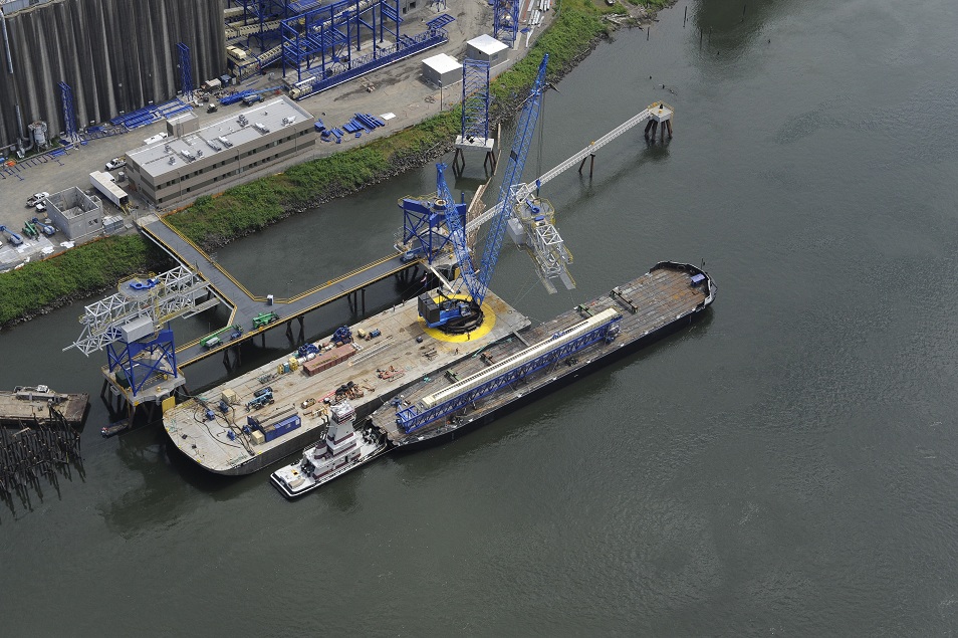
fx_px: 1862
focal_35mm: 70
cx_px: 479
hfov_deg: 28.9
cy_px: 319
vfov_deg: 19.4
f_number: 11
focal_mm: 70
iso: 800
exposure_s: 1/1250
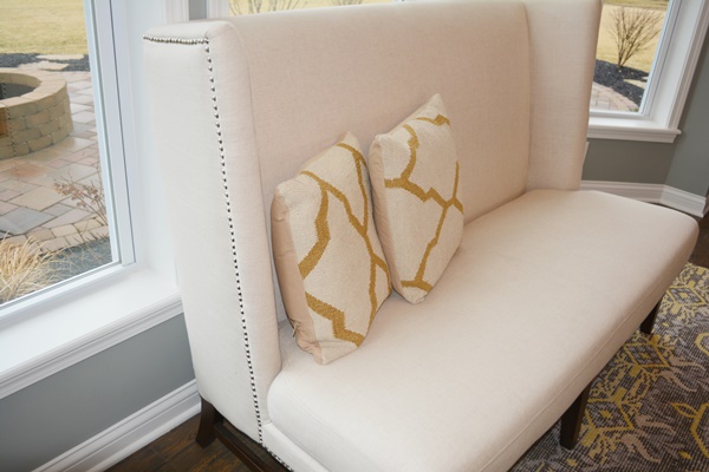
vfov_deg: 43.6
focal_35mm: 30
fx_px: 591
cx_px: 354
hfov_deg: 61.9
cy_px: 236
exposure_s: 1/160
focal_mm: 20
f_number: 3.8
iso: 200
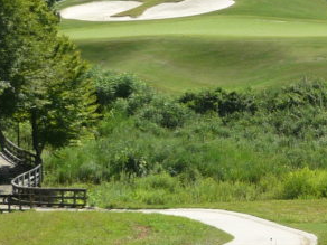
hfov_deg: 13.6
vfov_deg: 10.3
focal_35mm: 144
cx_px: 299
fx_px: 1360
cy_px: 114
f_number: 3
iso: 100
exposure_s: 1/1000
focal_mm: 6.8
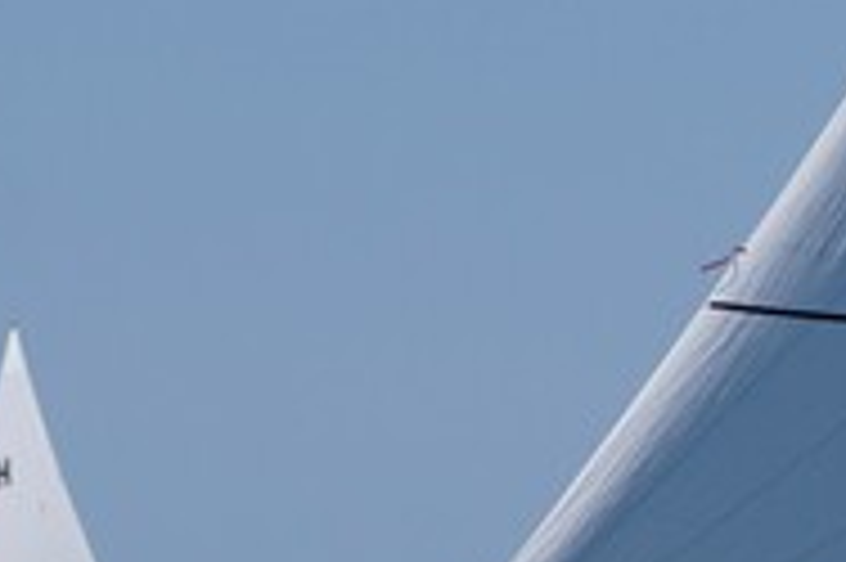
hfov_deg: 2.2
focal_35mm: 957
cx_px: 652
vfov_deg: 1.4
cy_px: 380
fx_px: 22469
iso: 125
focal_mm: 150
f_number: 5
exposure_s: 1/2000
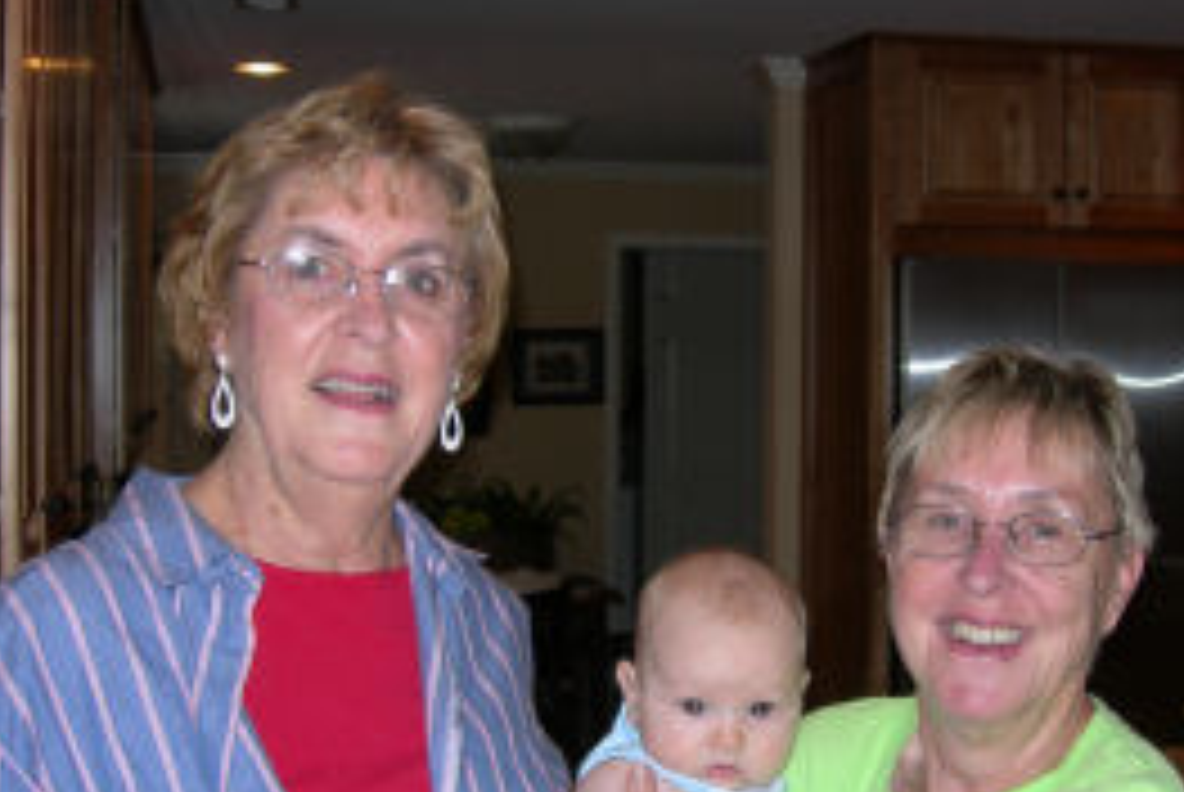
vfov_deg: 22.7
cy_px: 400
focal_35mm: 60
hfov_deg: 33.3
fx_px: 1975
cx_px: 698
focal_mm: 7.8
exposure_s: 1/60.1
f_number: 2.8
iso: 50
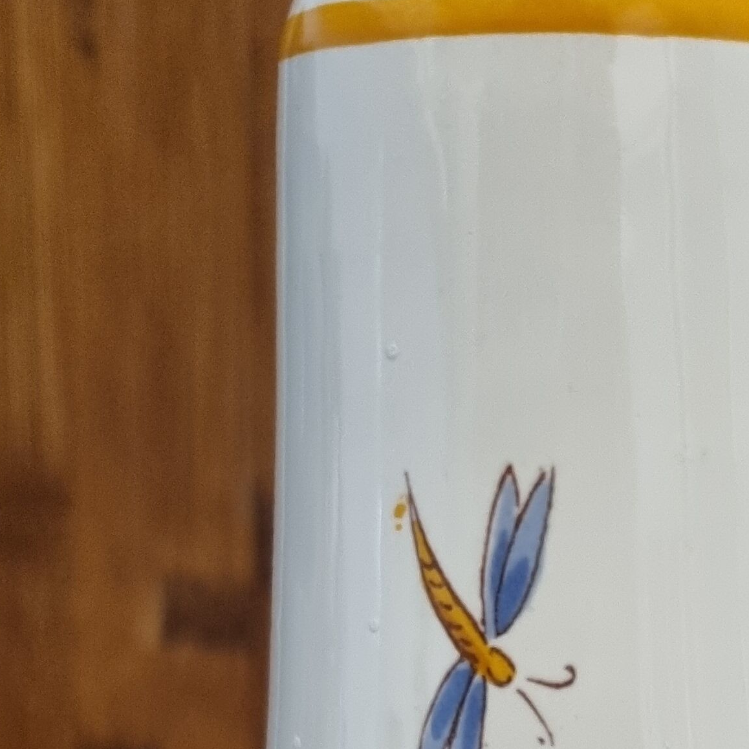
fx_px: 1958
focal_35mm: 80
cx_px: 648
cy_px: 1145
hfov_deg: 21.3
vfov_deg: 18.9
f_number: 1.8
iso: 400
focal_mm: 5.4
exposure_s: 1/50
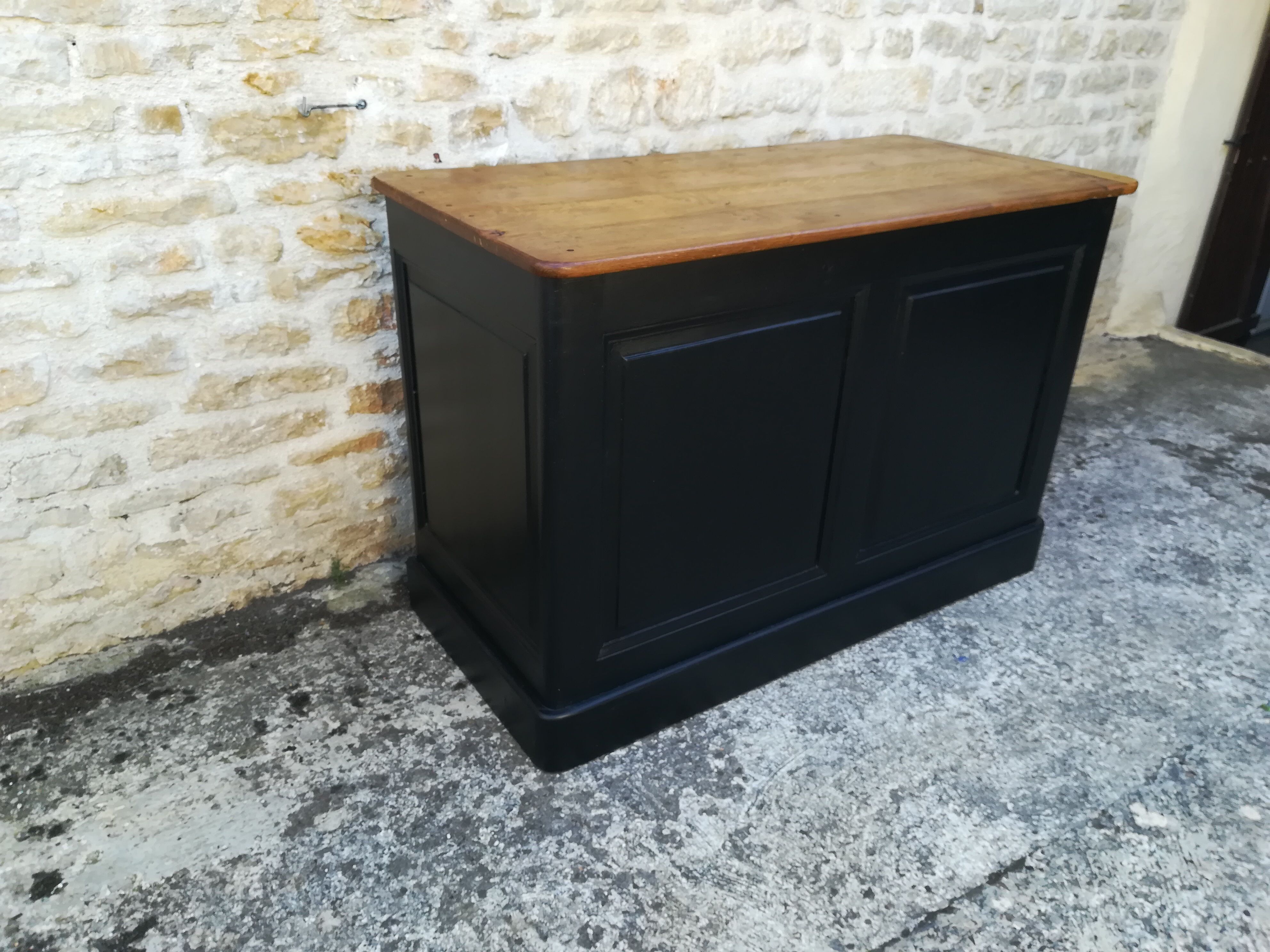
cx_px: 635
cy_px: 476
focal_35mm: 26
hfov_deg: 67.3
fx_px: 954
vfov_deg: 53.1
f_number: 2.2
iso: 80
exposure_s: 1/100
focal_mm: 3.83
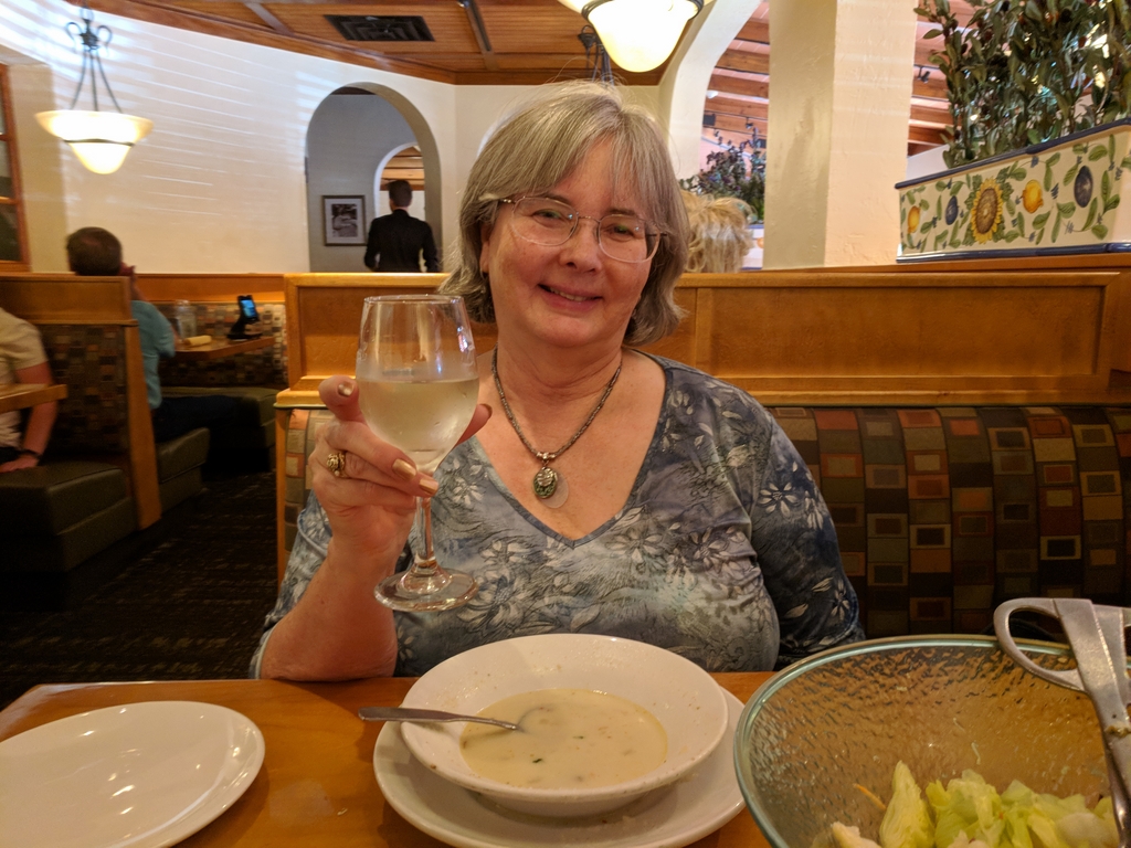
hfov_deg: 67.3
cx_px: 566
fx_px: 849
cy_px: 424
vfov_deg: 53.1
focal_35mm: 26
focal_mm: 4.67
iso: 596
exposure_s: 1/30
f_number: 2
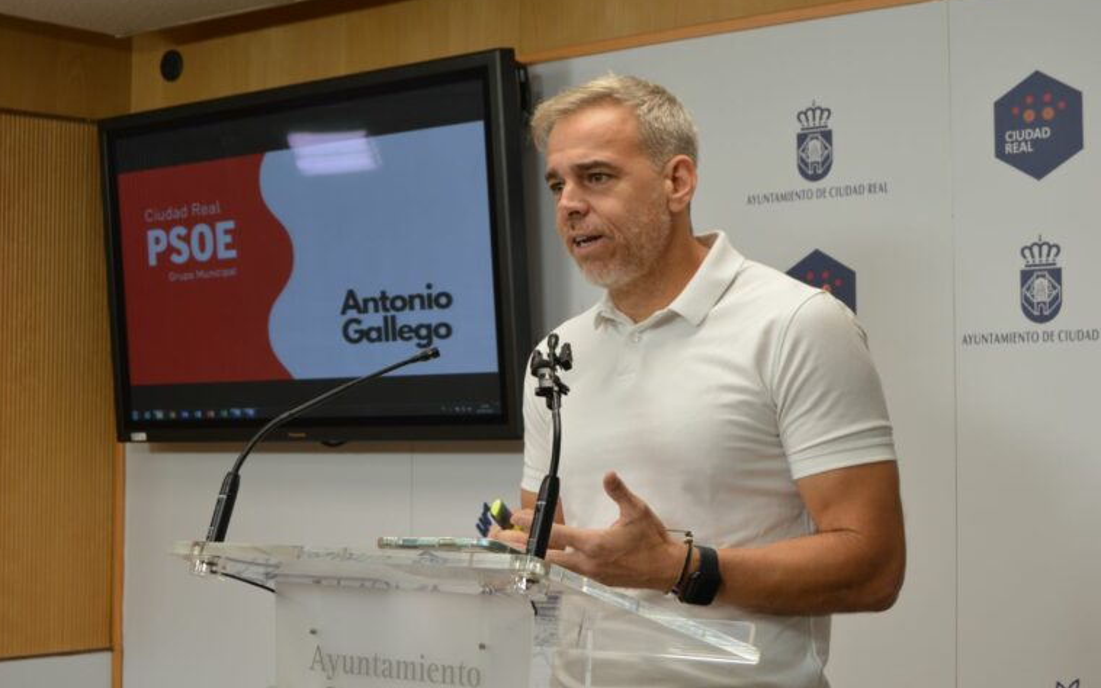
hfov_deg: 31.5
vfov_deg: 20.0
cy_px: 338
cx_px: 545
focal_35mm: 65
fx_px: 1951
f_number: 5
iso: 450
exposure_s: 1/60
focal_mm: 42
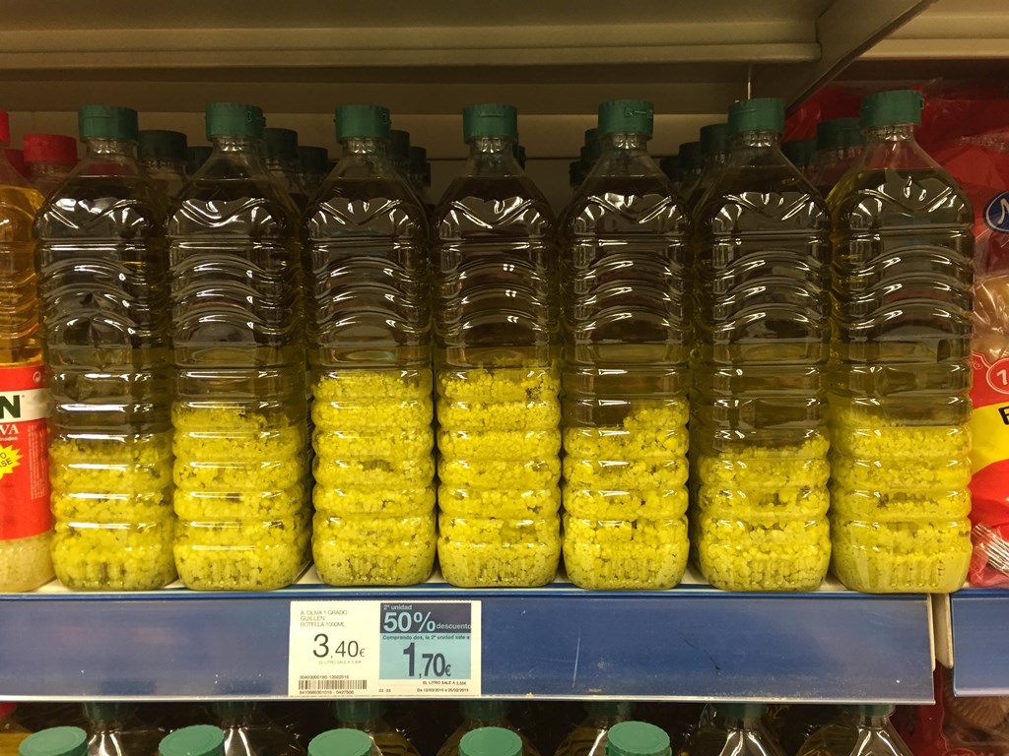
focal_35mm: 29
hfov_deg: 61.7
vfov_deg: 48.2
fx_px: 845
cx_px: 504
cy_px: 378
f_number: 2.2
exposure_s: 1/30
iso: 100
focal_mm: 4.15
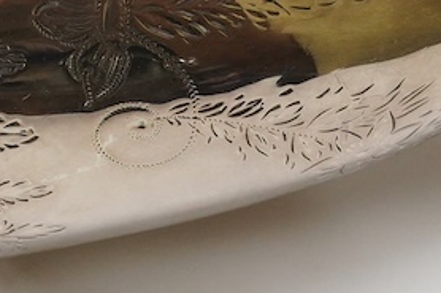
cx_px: 313
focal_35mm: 182
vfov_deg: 7.5
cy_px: -19
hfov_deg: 11.3
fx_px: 2228
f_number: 16
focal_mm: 30
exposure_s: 1/160
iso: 2500
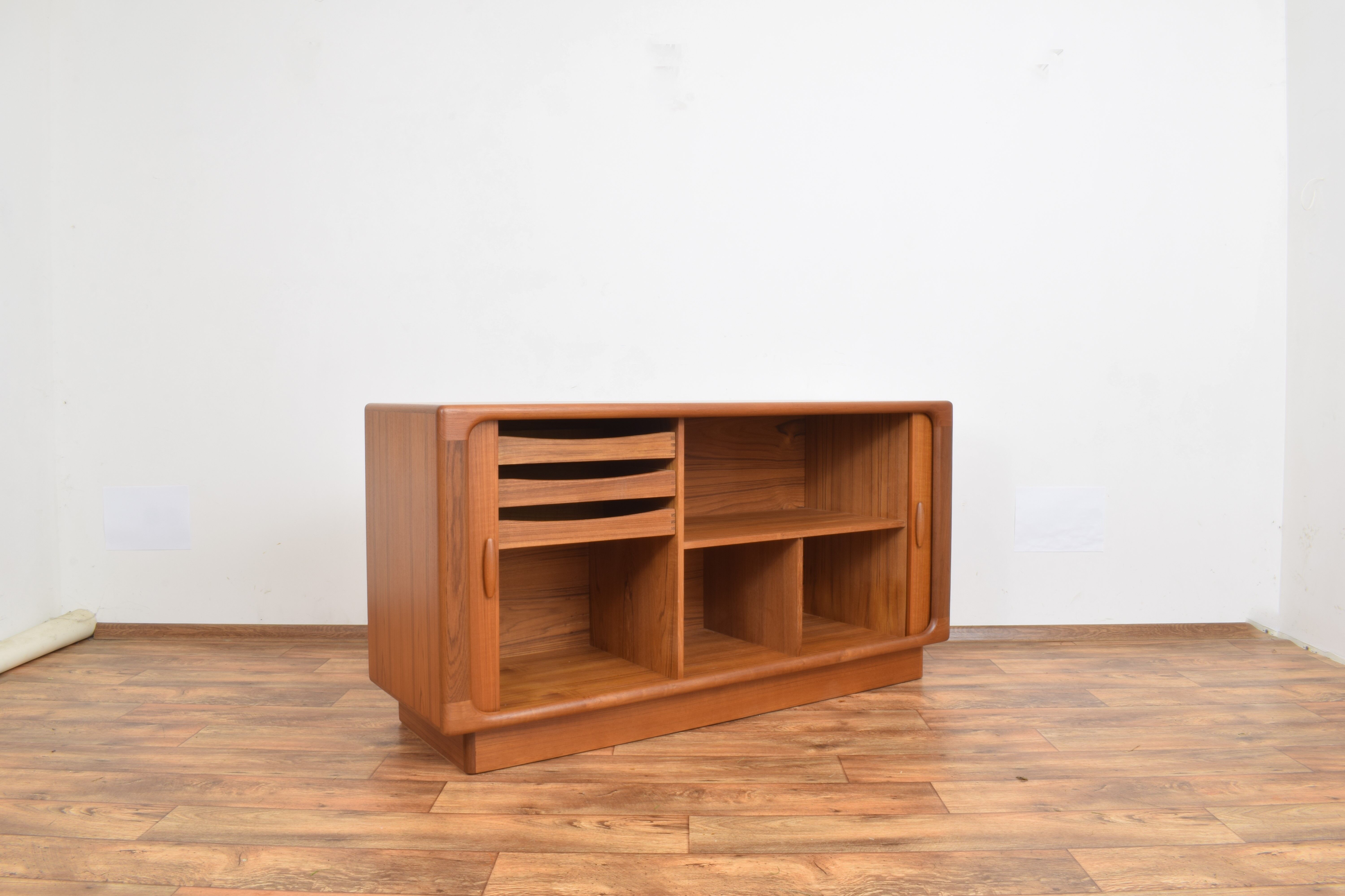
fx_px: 1009
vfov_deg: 47.9
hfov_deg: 67.4
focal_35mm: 27
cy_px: 448
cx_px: 672
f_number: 22
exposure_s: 4
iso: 100
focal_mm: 18
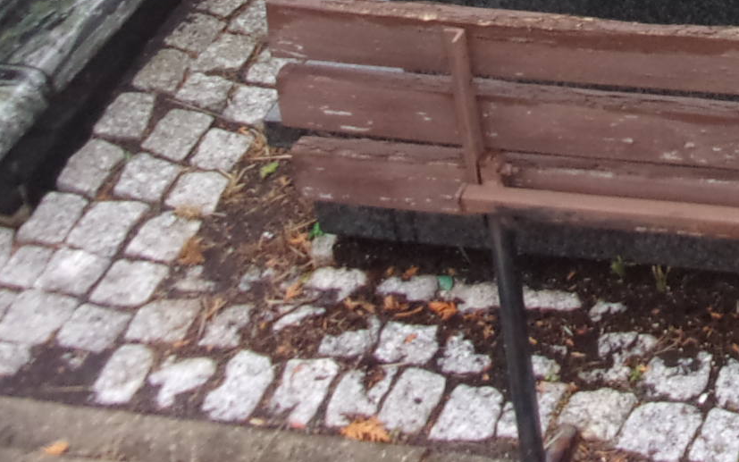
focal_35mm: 93
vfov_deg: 12.6
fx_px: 1873
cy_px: -403
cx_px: 927
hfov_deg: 20.6
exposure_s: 1/34
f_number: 3.9
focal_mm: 5.1
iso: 103
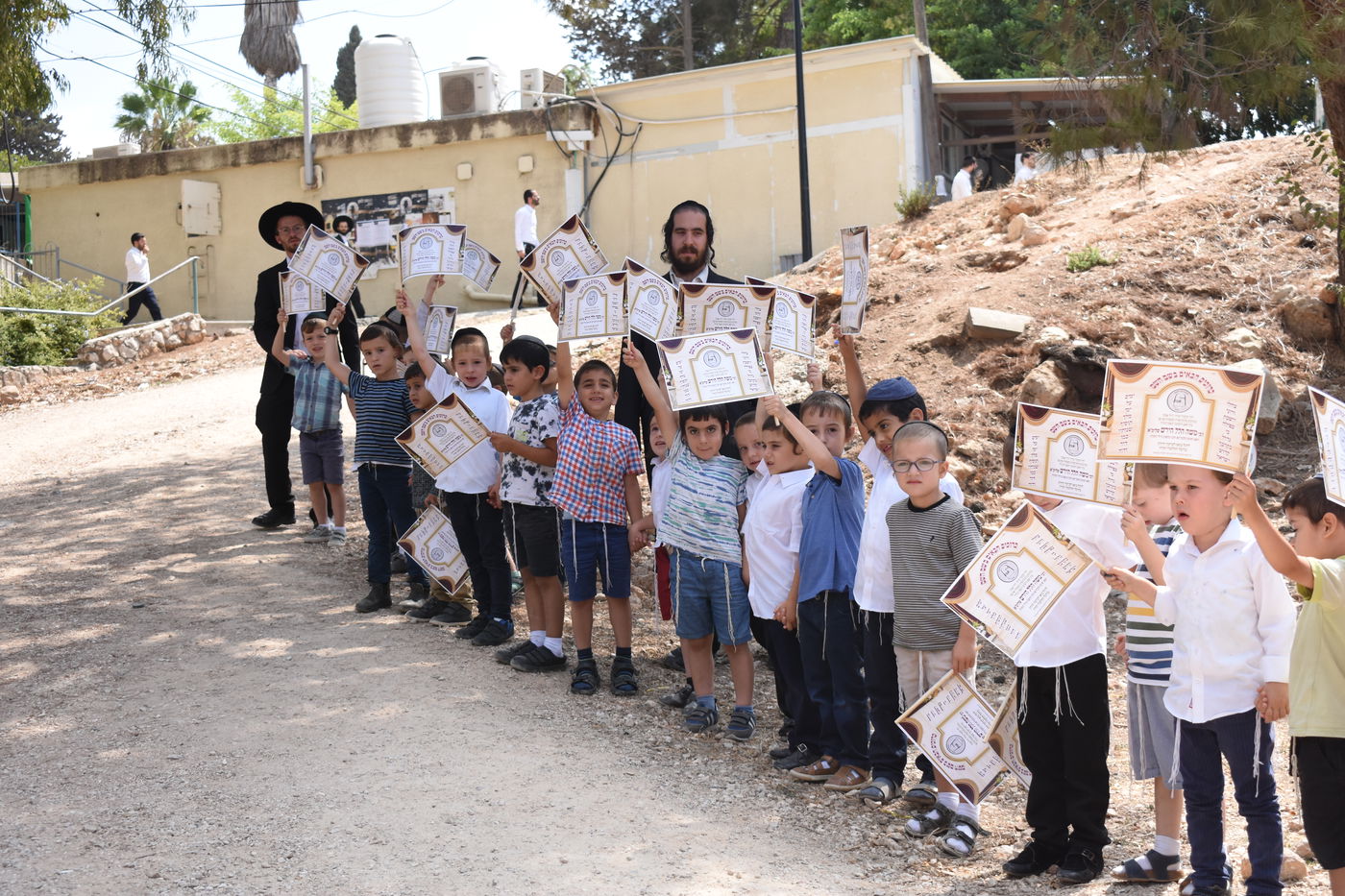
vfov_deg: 25.7
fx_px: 1961
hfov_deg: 37.9
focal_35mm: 52
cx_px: 672
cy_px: 448
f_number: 5
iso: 640
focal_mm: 35
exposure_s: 1/1600
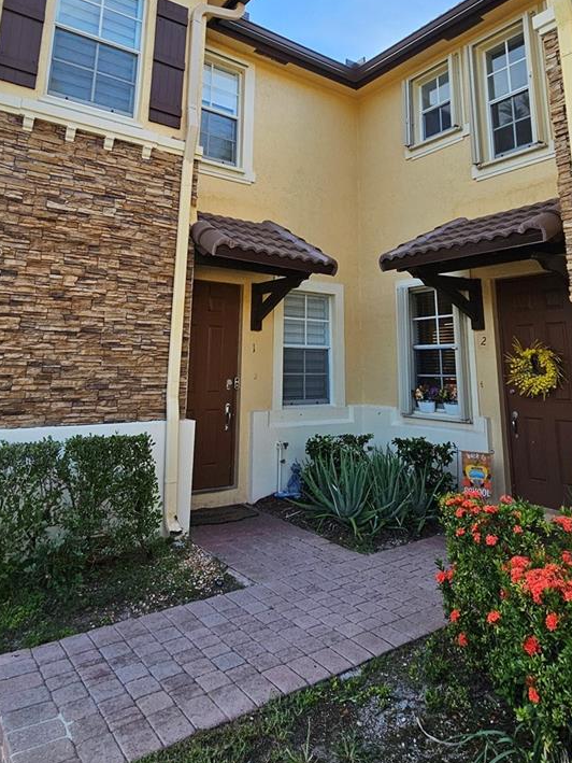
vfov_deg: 73.9
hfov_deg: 61.1
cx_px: 290
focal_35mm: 22
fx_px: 485
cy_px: 252
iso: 50
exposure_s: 1/305
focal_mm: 2.2
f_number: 2.2
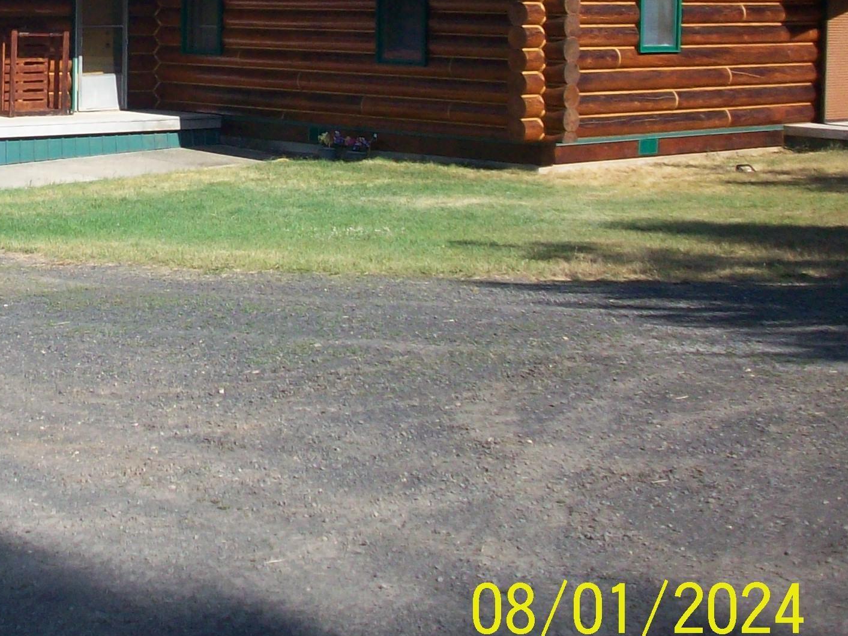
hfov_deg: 23.5
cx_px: 19
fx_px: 1960
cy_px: 53
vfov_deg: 18.1
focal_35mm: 80
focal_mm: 6.2
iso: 80
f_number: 5.6
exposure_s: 1/259
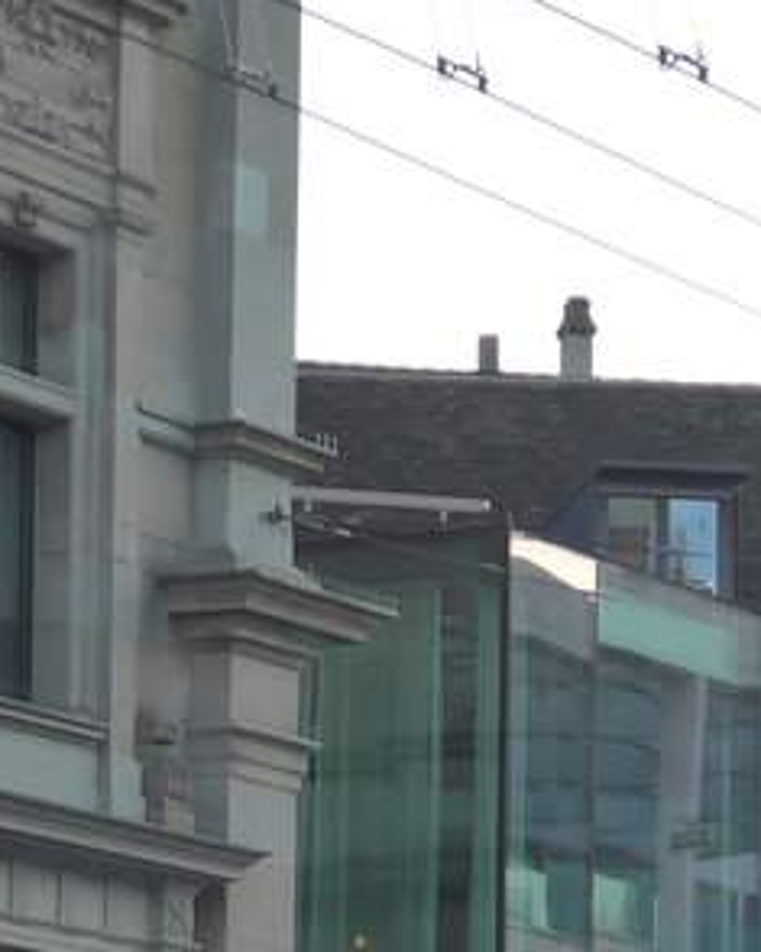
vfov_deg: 9.2
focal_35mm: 207
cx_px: 402
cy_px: 1218
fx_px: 5831
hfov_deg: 7.5
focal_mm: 10.7
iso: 160
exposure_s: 1/160
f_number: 3.3
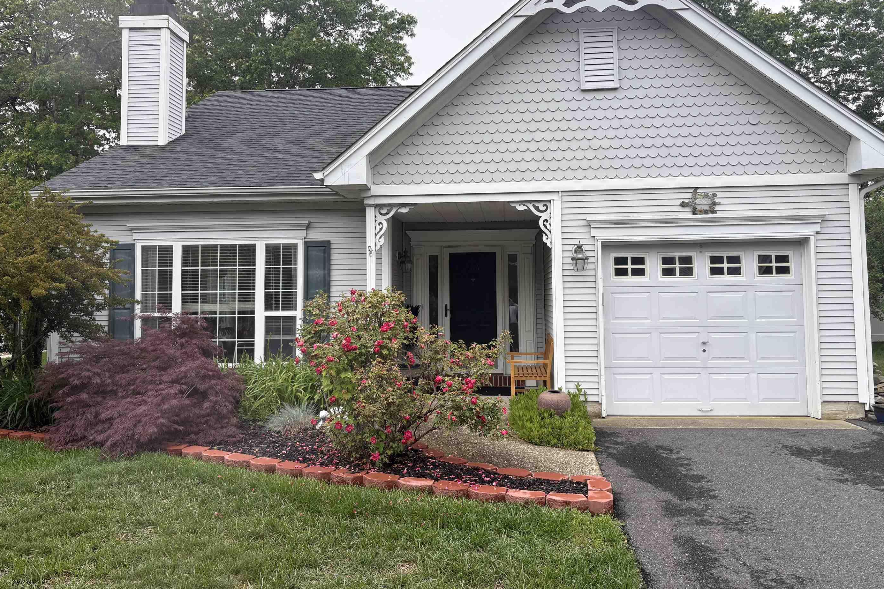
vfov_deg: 43.5
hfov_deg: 61.9
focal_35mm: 30
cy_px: 252
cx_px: 448
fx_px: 737
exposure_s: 1/694
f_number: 1.6
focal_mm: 5.96
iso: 50
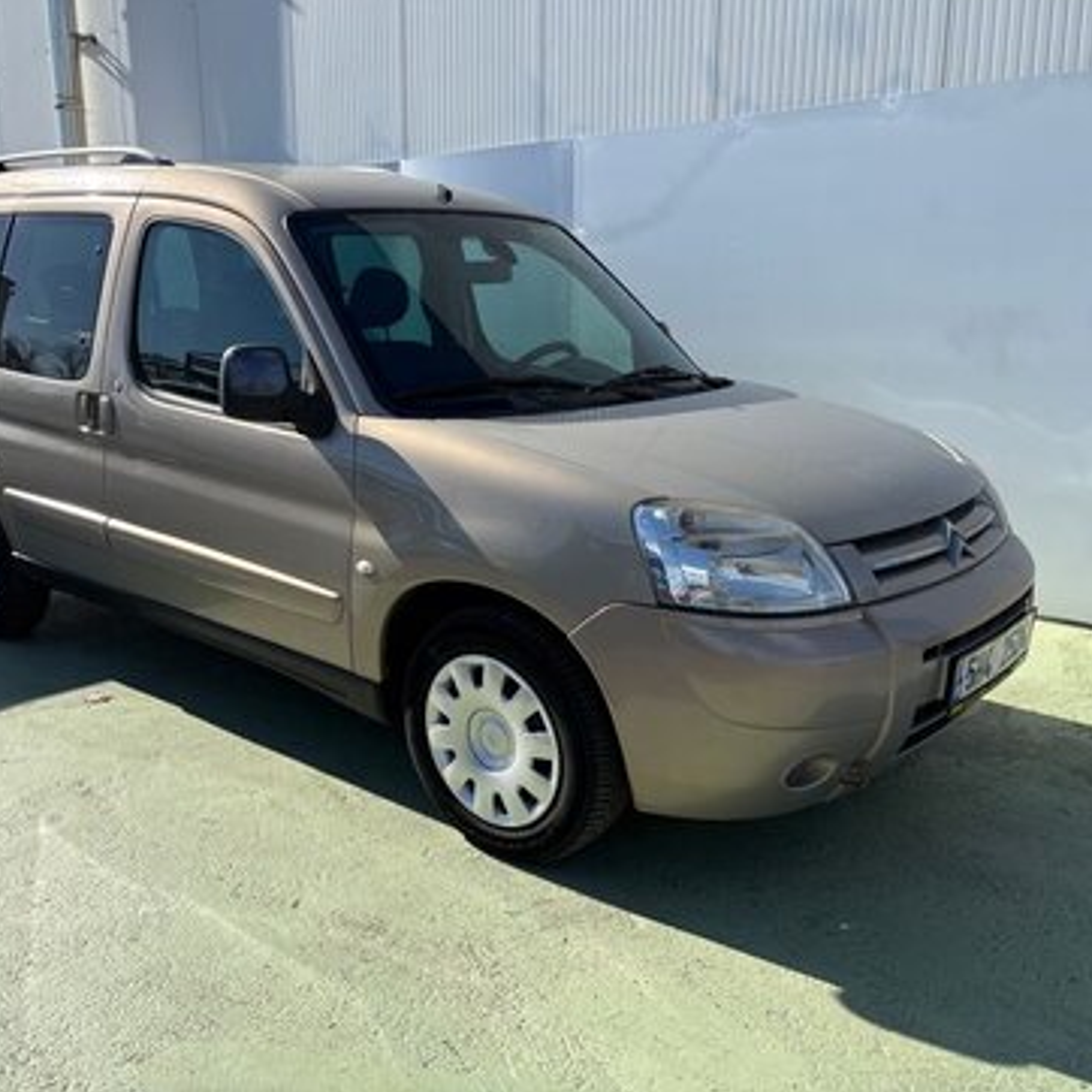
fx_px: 1106
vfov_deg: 52.5
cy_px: 543
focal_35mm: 31
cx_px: 477
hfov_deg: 52.4
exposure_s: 1/3125
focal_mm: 5.96
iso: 50
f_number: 1.6
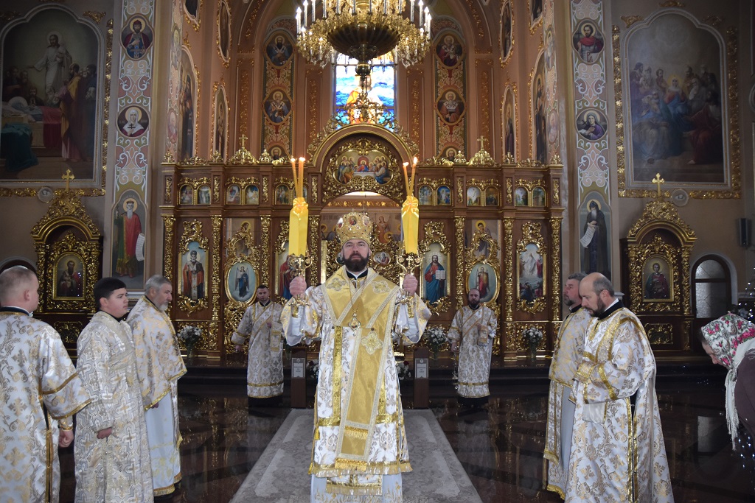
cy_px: 252
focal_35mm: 27
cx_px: 378
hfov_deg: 67.4
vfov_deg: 47.9
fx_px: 566
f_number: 3.5
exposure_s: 1/125
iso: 900
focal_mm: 18
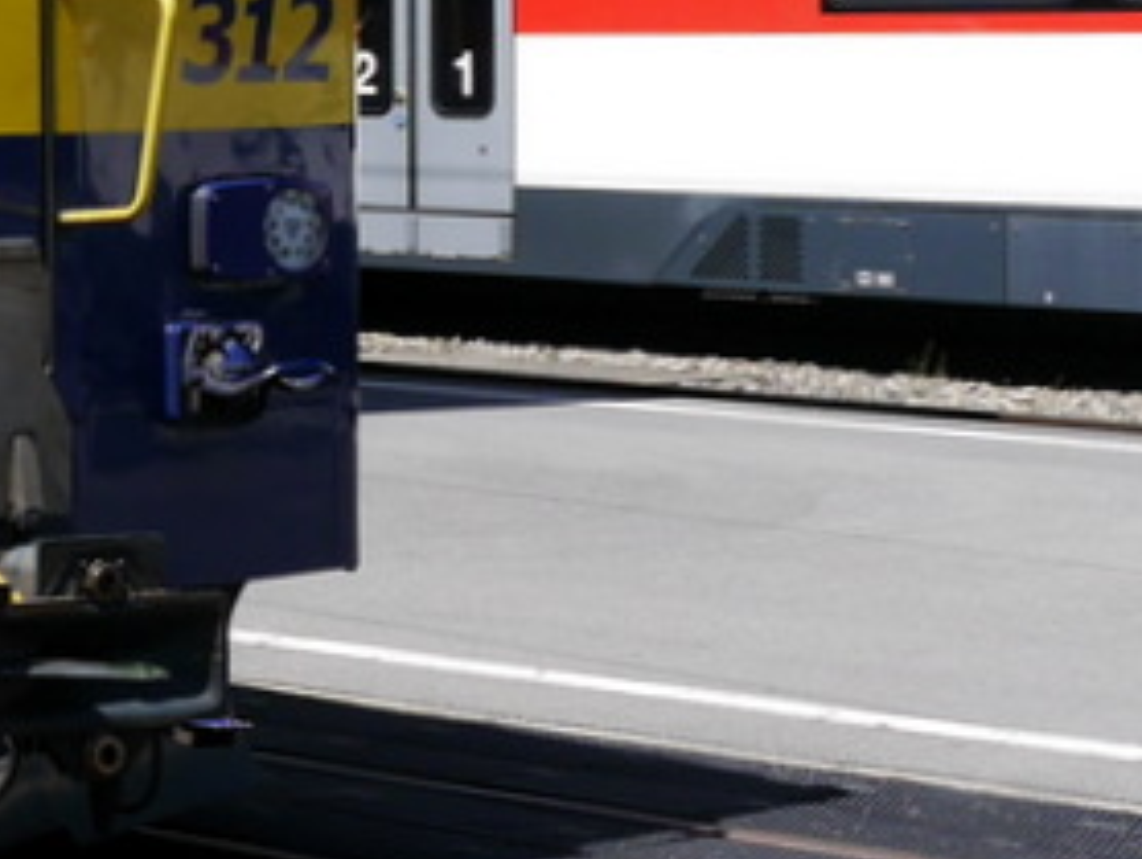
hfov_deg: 12.2
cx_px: -1315
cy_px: 33
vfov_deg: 10.7
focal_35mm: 138
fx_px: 4557
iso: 160
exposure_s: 1/400
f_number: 7.1
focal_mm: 16
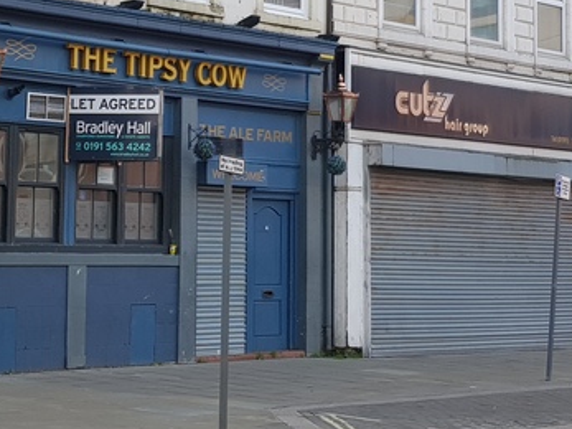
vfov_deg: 29.1
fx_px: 793
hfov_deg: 38.3
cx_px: 120
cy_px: 50
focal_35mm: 48
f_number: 1.7
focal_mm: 4.2
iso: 40
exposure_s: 1/242
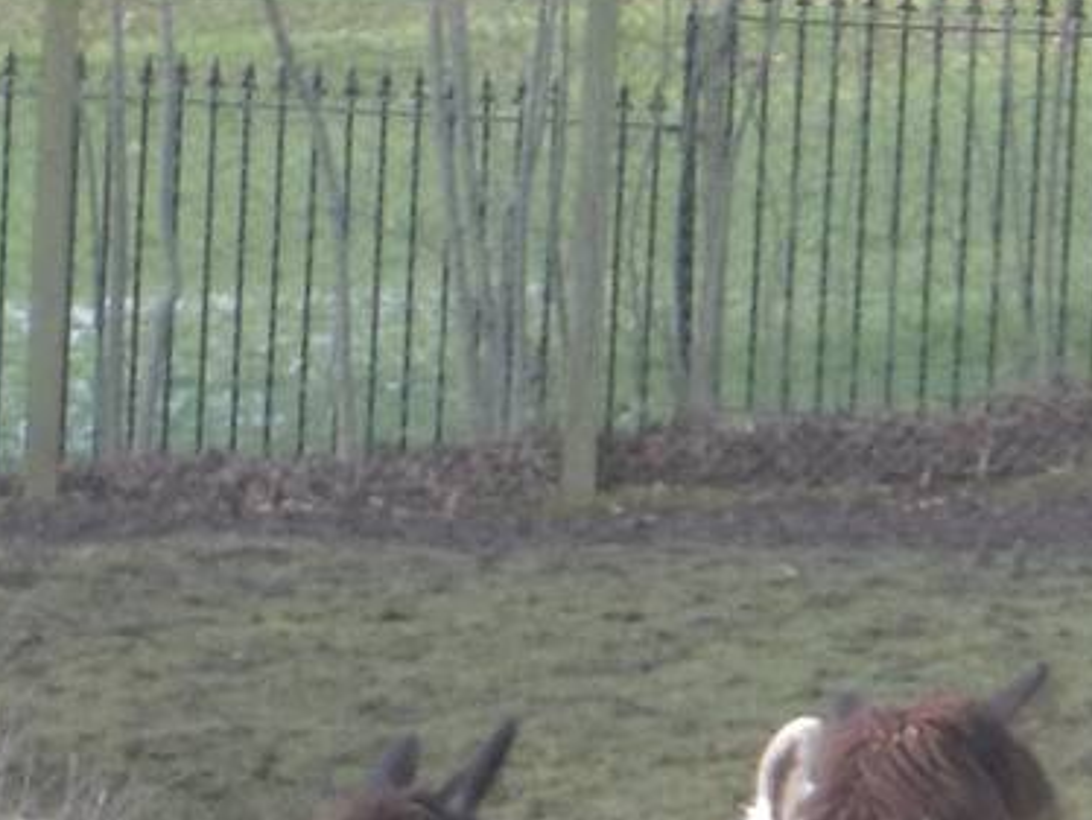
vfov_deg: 3.0
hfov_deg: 4.0
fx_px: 15783
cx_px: 1177
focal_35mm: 500
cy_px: 730
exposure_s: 1/60
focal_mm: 21
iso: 146
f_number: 5.1
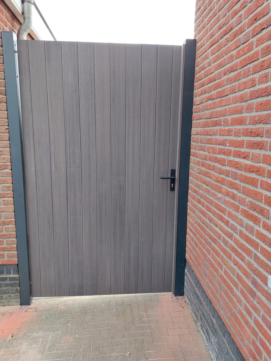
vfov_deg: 71.6
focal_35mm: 24
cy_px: 180
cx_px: 136
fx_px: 251
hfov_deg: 56.8
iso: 32
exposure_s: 1/50
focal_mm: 5.23
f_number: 1.8
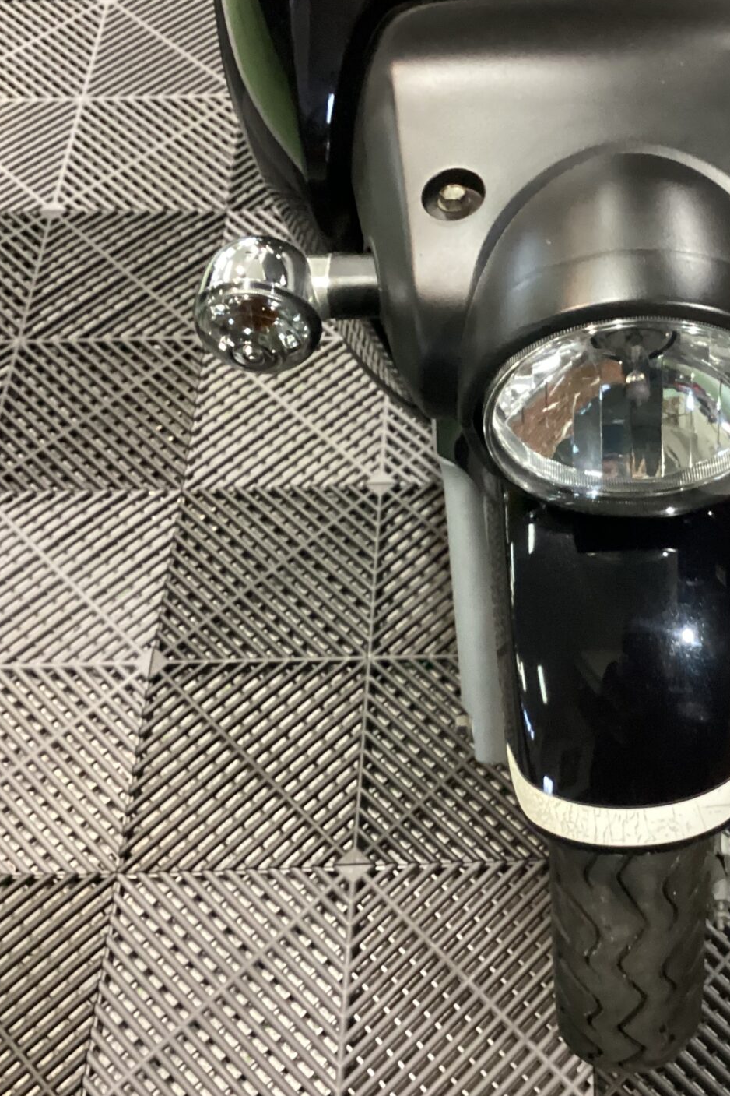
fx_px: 1338
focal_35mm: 44
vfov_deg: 44.5
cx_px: 586
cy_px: 539
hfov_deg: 29.8
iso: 400
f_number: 2.4
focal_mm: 3.3
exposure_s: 1/40
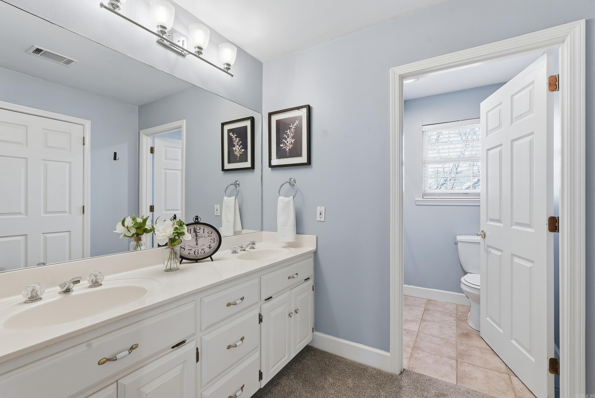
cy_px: 199
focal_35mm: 16
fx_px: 265
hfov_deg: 96.7
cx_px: 298
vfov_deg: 73.8
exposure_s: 1/25
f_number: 9
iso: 250
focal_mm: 16
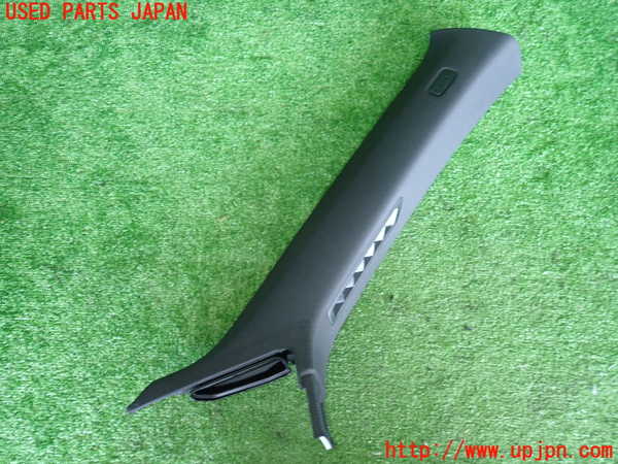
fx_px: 446
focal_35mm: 25
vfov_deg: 54.9
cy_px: 232
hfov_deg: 69.4
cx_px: 309
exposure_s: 1/30
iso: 200
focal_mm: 4.5
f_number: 2
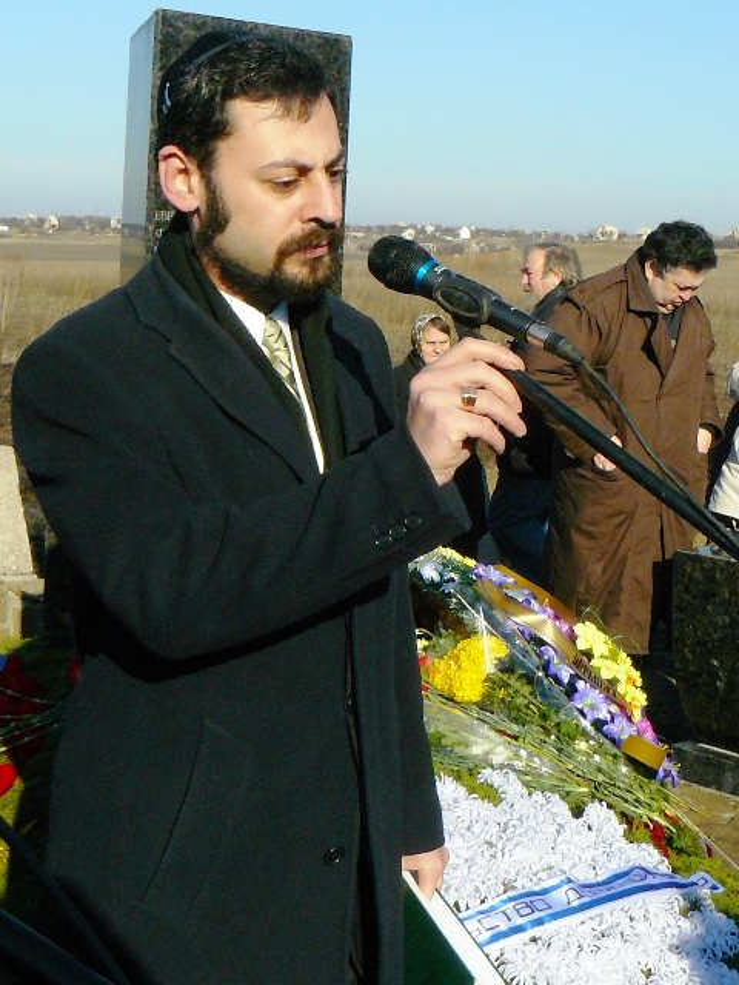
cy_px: 492
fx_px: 1025
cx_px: 370
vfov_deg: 51.4
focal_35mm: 36
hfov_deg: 39.7
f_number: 8
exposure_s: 1/400
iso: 200
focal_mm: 6
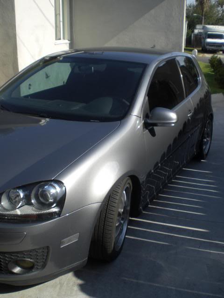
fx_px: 328
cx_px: 112
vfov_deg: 49.0
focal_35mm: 38
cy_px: 149
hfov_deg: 37.7
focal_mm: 6.3
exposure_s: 1/500
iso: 50
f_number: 3.1
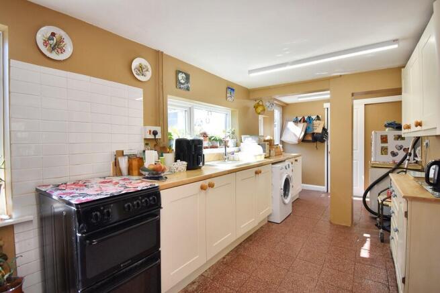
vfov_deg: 72.1
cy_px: 146
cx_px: 220
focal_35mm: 16
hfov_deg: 95.0
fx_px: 202
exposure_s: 1/80
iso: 100
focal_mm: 11
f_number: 4.8
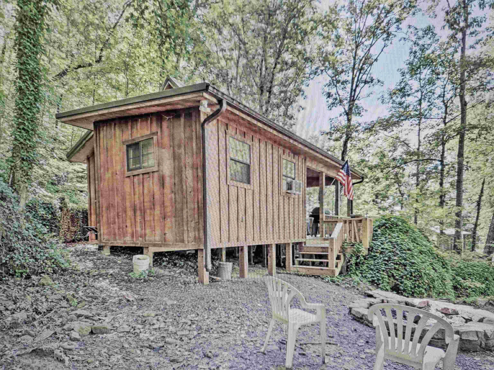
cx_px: 247
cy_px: 185
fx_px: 328
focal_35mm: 23
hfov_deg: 73.9
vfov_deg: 58.9
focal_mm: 6.3
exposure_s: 1/120
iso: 160
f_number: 1.7
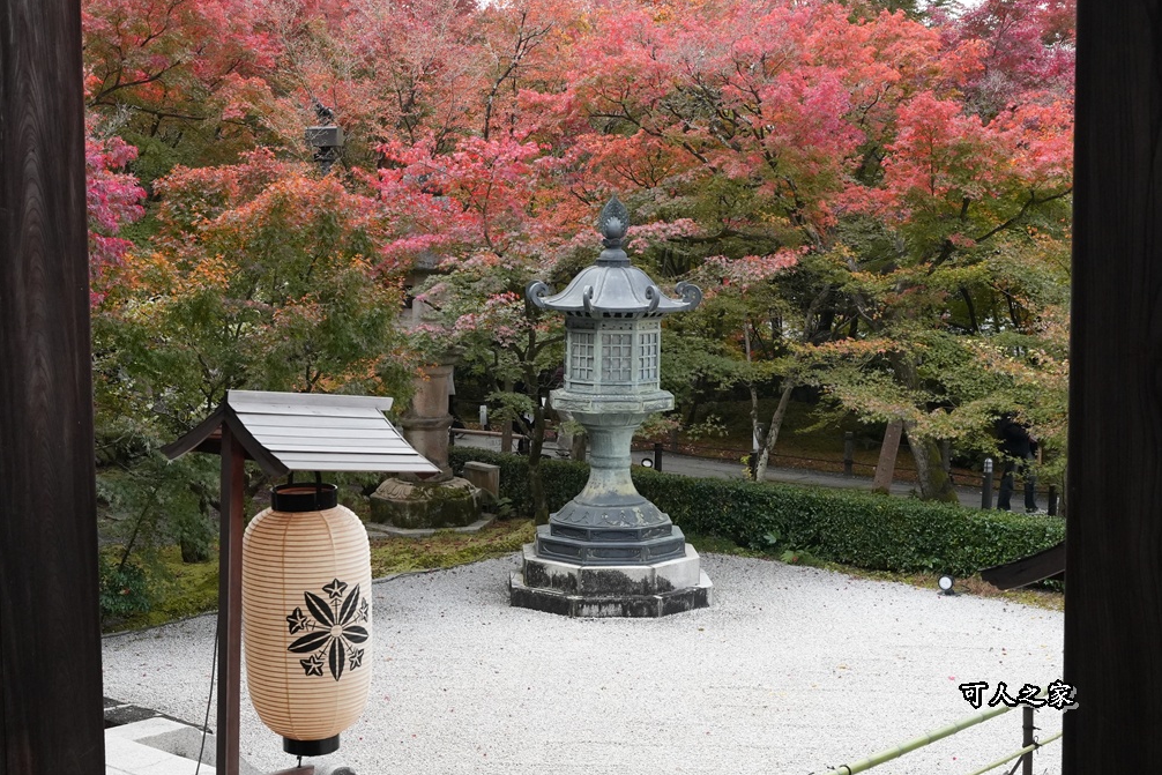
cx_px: 584
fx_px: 1872
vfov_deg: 23.4
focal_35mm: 58
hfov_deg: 34.5
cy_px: 390
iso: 2500
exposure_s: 1/640
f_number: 8
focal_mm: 38
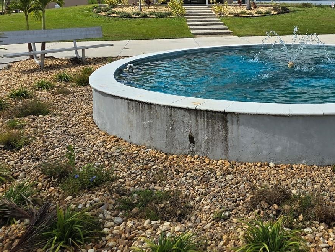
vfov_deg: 32.8
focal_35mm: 42
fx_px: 406
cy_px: 29
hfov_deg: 42.6
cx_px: 273
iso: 12
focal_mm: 6.3
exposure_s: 1/1173
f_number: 1.7
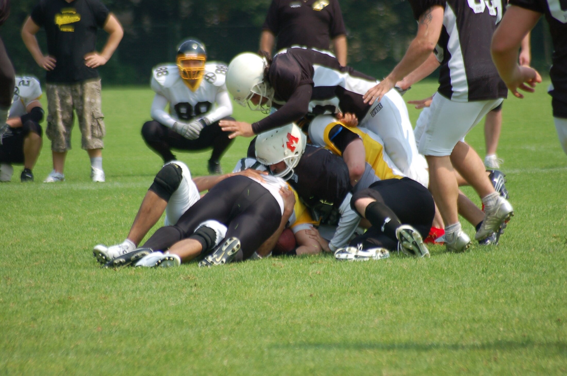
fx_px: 7074
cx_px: 284
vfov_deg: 3.0
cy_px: 188
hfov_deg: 4.6
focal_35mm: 450
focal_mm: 300
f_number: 5.6
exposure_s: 1/1000
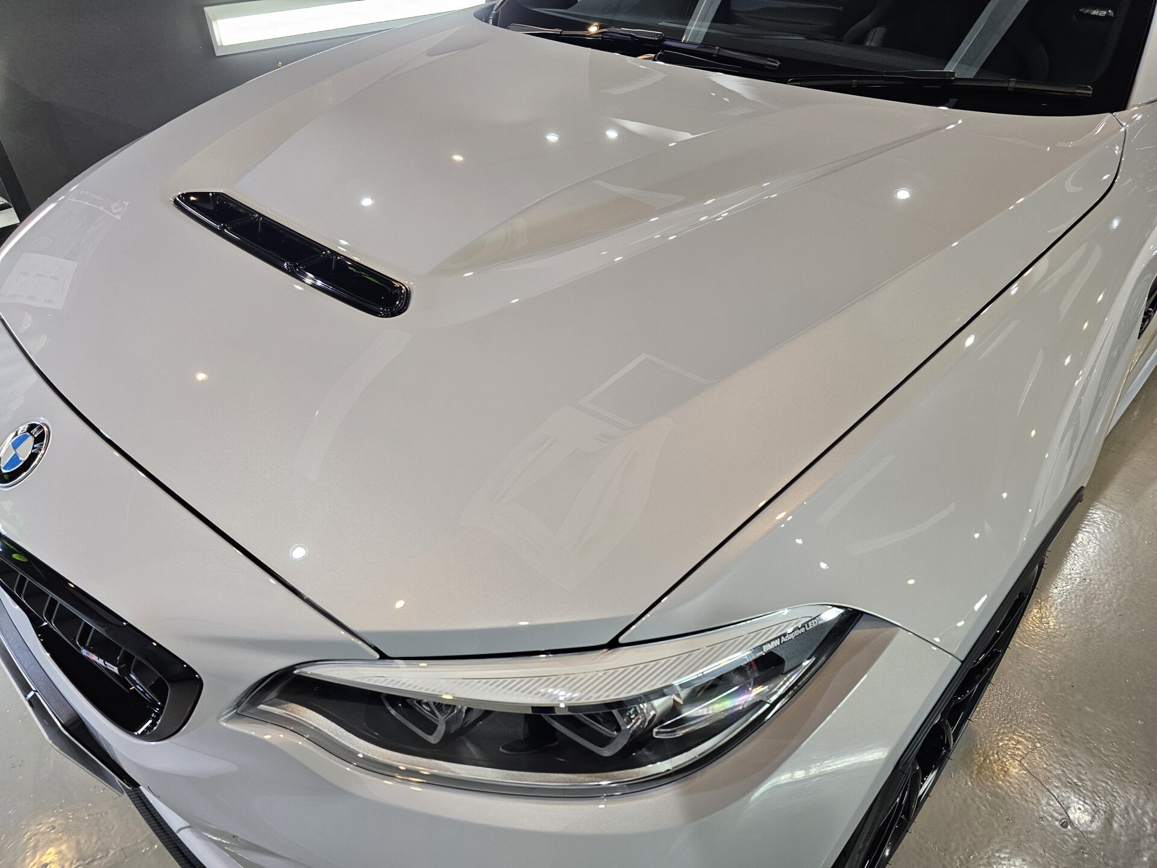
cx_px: 578
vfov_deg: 58.9
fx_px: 769
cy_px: 434
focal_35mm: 23
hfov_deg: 73.9
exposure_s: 1/100
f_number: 1.7
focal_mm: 6.3
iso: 250
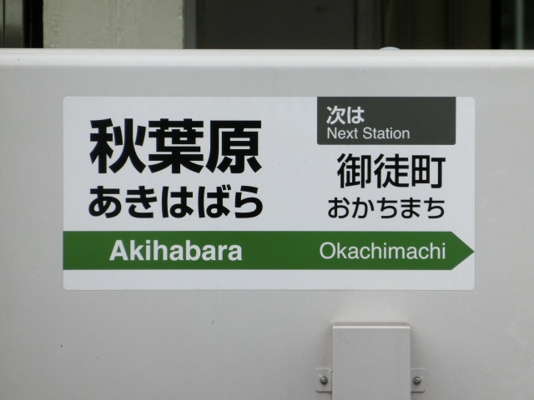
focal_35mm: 450
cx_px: 267
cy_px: 200
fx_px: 6942
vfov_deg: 3.3
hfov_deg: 4.4
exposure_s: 1/400
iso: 400
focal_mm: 81
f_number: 5.9
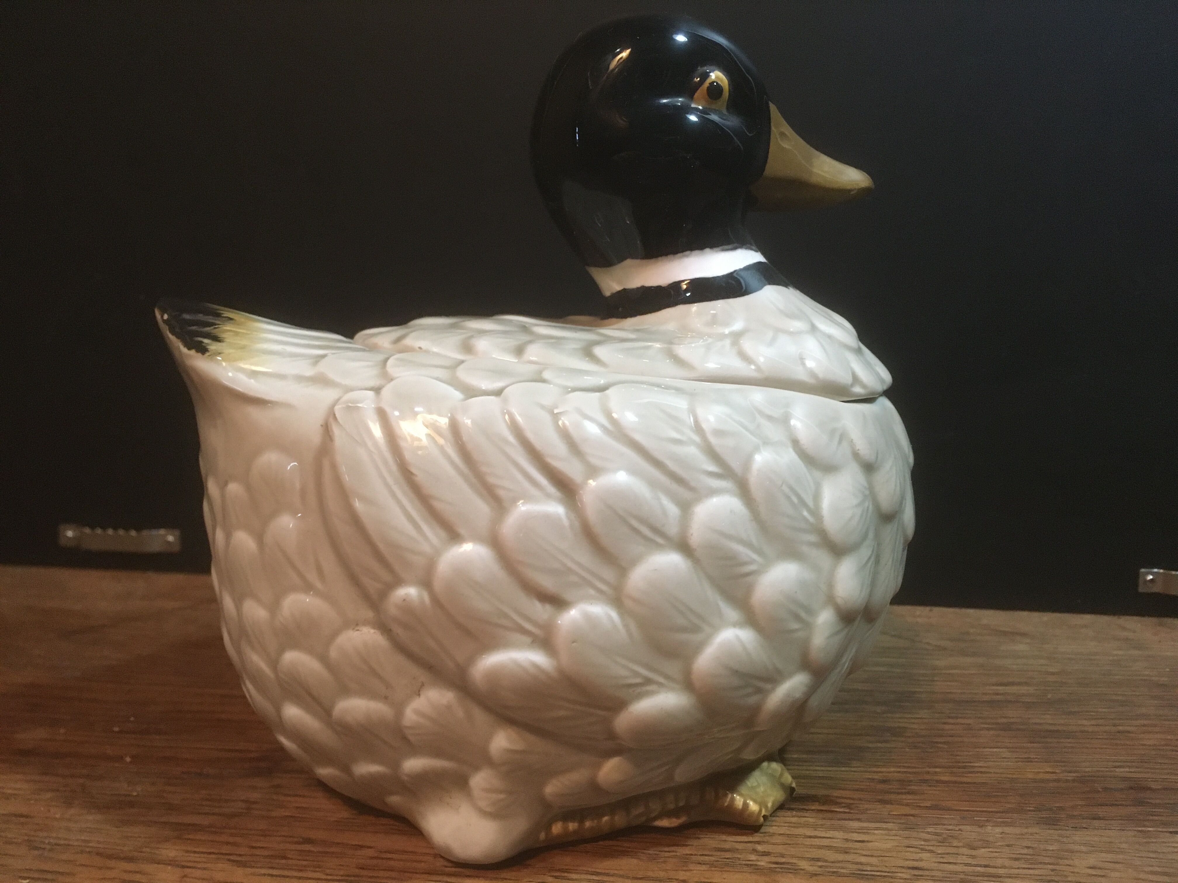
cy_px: 442
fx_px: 987
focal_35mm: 29
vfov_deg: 48.2
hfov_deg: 61.7
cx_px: 589
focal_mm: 4.15
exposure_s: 1/25
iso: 200
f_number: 2.2
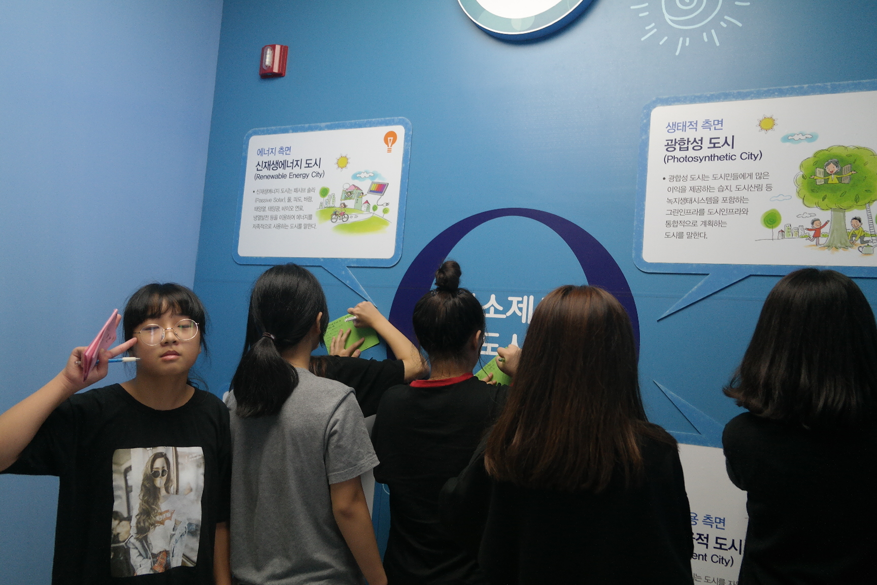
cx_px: 438
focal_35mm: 30
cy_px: 292
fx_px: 731
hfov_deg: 61.9
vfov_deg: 43.6
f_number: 3.5
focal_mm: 20
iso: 400
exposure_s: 1/40
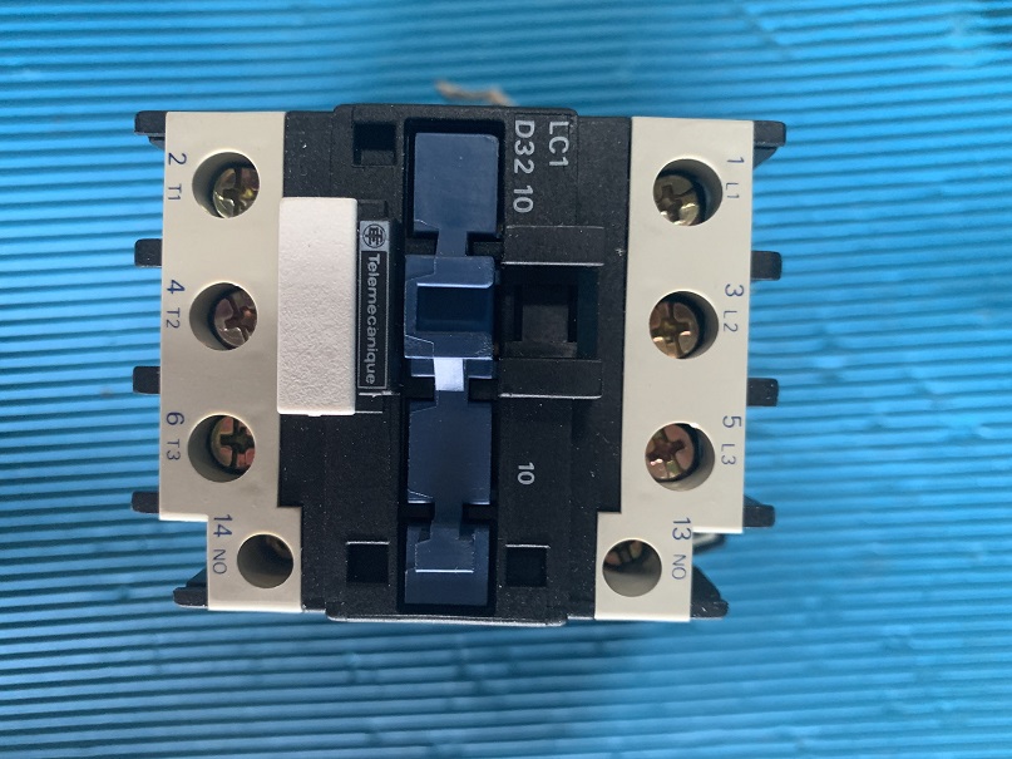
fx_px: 760
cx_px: 506
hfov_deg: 67.3
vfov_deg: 53.1
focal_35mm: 26
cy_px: 380
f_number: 1.8
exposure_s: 1/55
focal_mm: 4.25
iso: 400
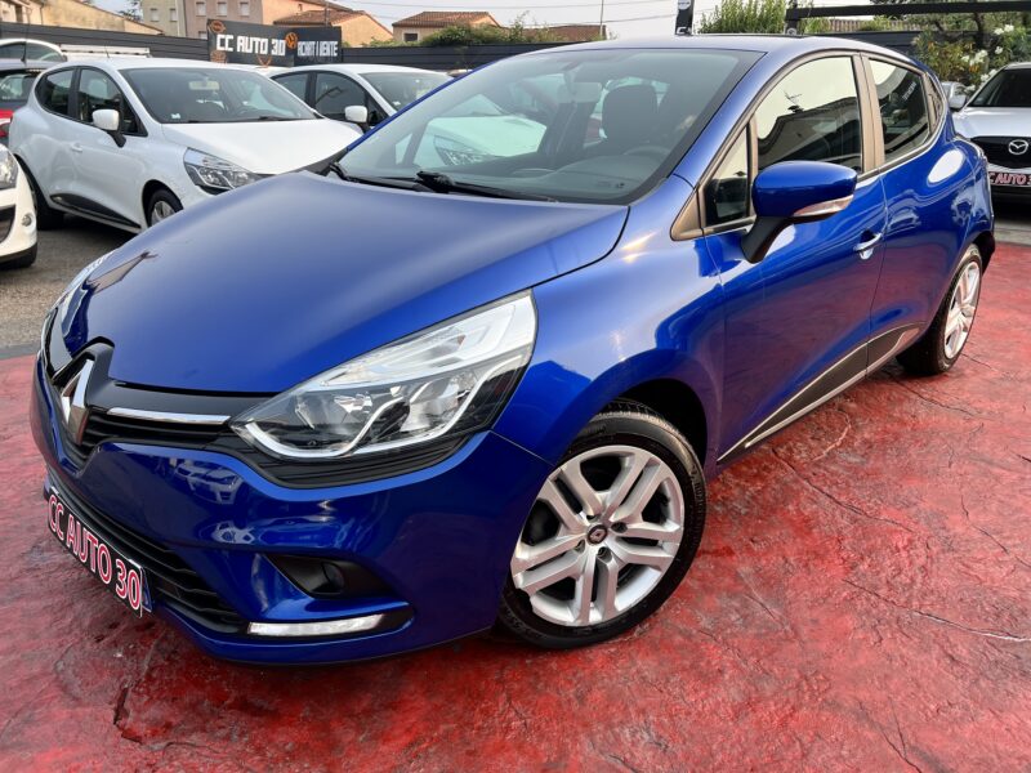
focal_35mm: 26
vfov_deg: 53.1
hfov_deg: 67.3
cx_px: 516
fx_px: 774
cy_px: 386
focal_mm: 5.7
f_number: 1.5
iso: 50
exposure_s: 1/965
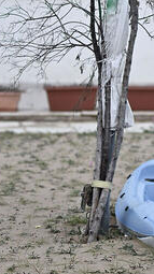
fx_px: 2423
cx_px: 131
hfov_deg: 3.6
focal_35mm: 333
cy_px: -6
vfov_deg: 6.5
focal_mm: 135
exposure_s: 1/800
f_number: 3.5
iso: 1000
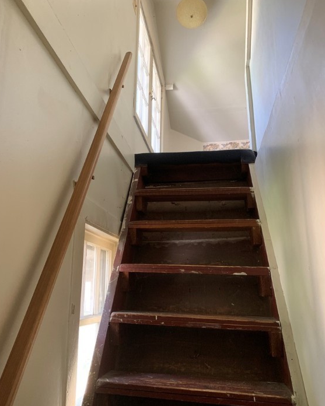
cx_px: 160
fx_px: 337
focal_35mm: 28
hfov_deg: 51.5
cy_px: 213
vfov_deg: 62.2
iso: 250
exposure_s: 1/60
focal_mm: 4.25
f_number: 1.8
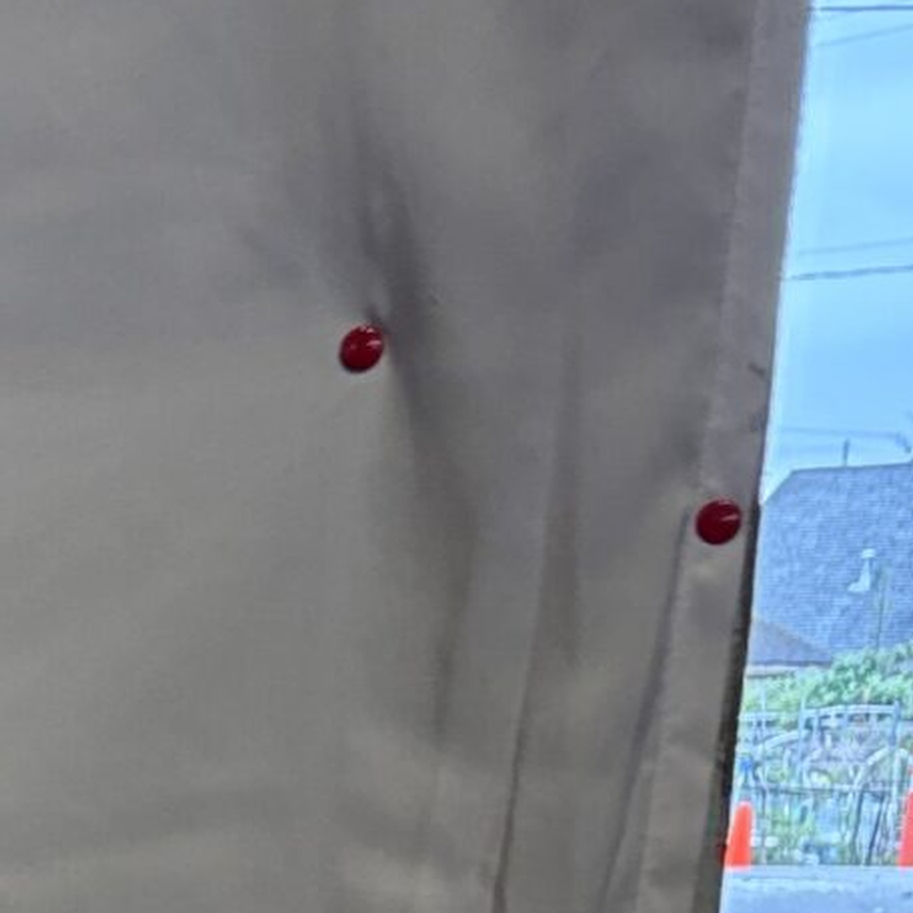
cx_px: -1059
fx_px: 3849
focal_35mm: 129
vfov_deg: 12.4
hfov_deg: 11.7
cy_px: 1616
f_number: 1.6
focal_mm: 5.96
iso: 125
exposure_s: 1/164
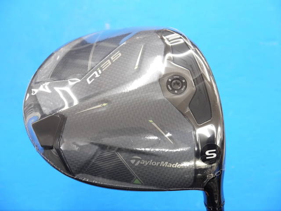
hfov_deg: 23.3
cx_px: 140
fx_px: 682
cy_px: 106
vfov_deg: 17.6
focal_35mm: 84
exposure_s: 1/80
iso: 800
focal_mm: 42
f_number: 5.6
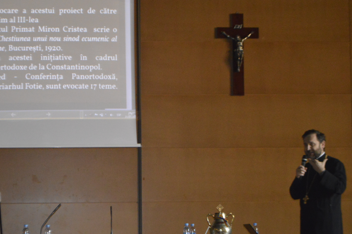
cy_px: 89
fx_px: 1268
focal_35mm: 130
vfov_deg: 10.5
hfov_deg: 15.8
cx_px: 149
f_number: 5.6
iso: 2800
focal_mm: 55
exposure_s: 1/60
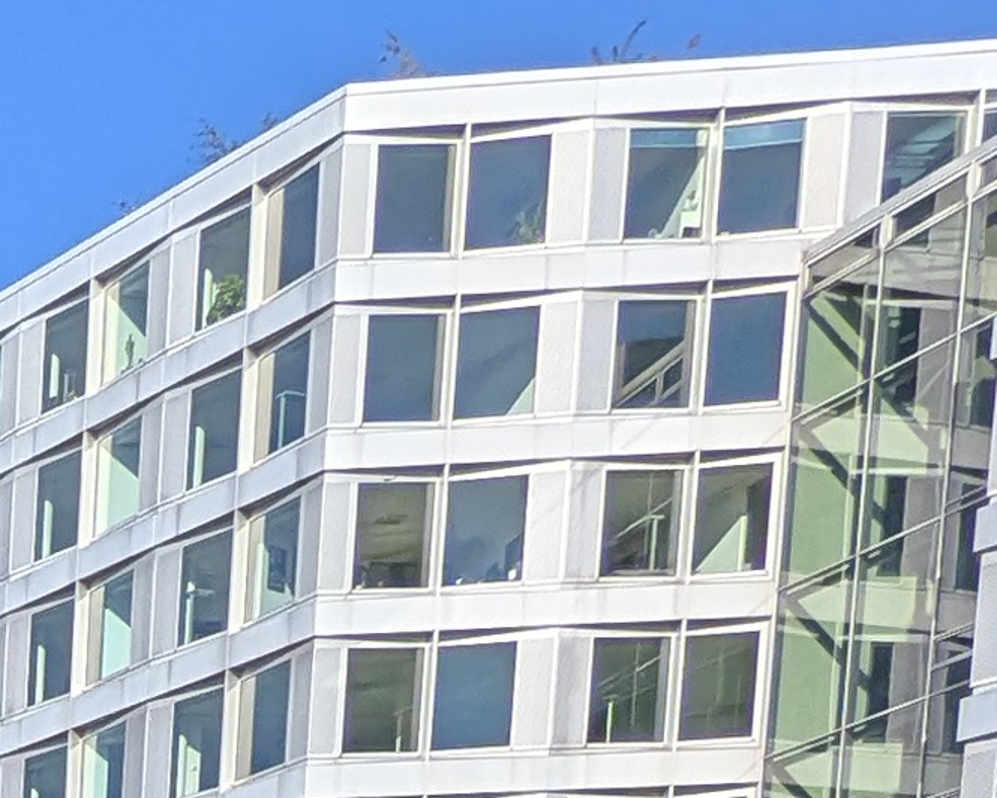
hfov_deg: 15.0
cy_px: 1956
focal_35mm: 96
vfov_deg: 12.4
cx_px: -1165
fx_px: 2833
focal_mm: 2.35
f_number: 2.2
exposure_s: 1/1348
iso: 46
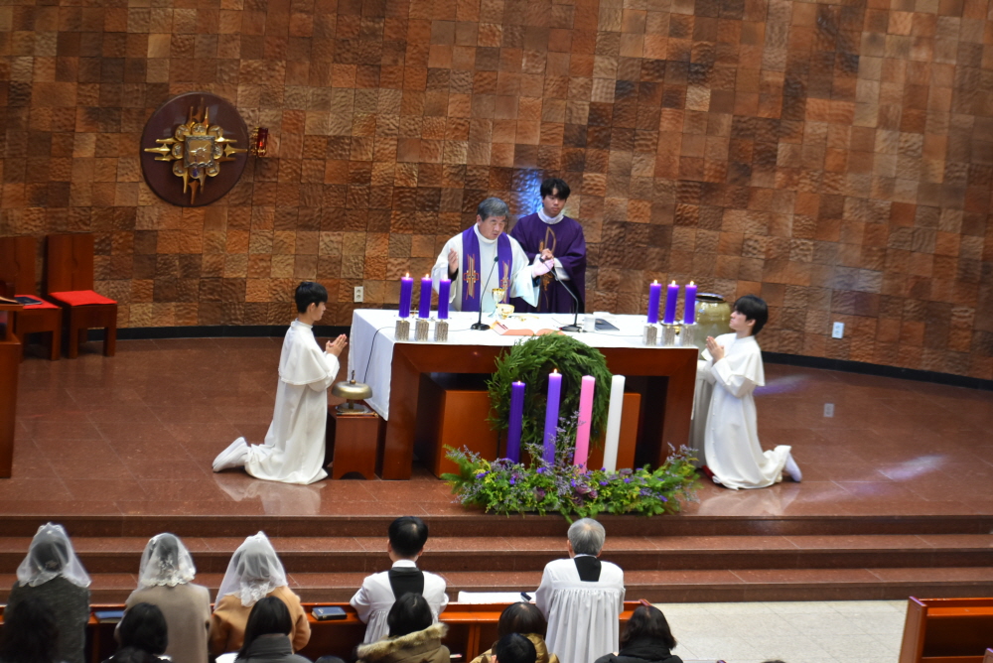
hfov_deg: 19.4
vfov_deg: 13.1
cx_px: 496
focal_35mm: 105
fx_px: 2898
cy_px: 332
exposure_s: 1/60
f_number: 4.5
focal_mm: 70
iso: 1000
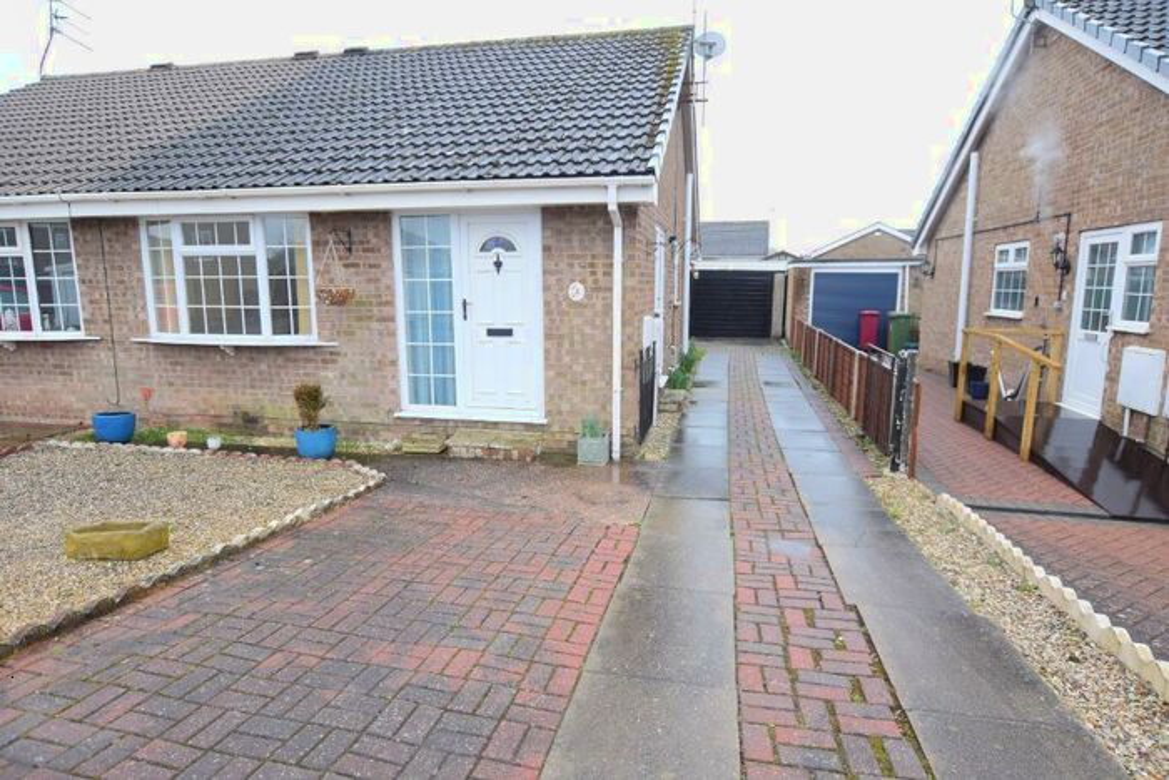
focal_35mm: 20
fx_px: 633
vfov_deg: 63.2
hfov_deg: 85.4
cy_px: 390
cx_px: 584
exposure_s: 1/100
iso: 400
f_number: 5
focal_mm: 13
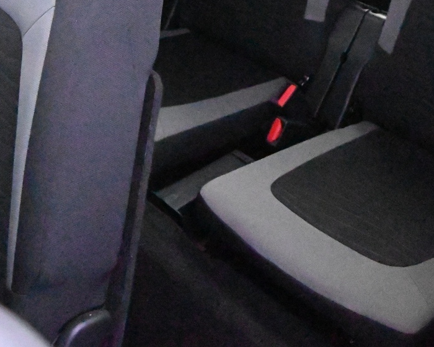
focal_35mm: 163
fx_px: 2094
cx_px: 325
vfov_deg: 9.4
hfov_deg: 11.8
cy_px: 13
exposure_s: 1/80
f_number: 7.1
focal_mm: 50
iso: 45600
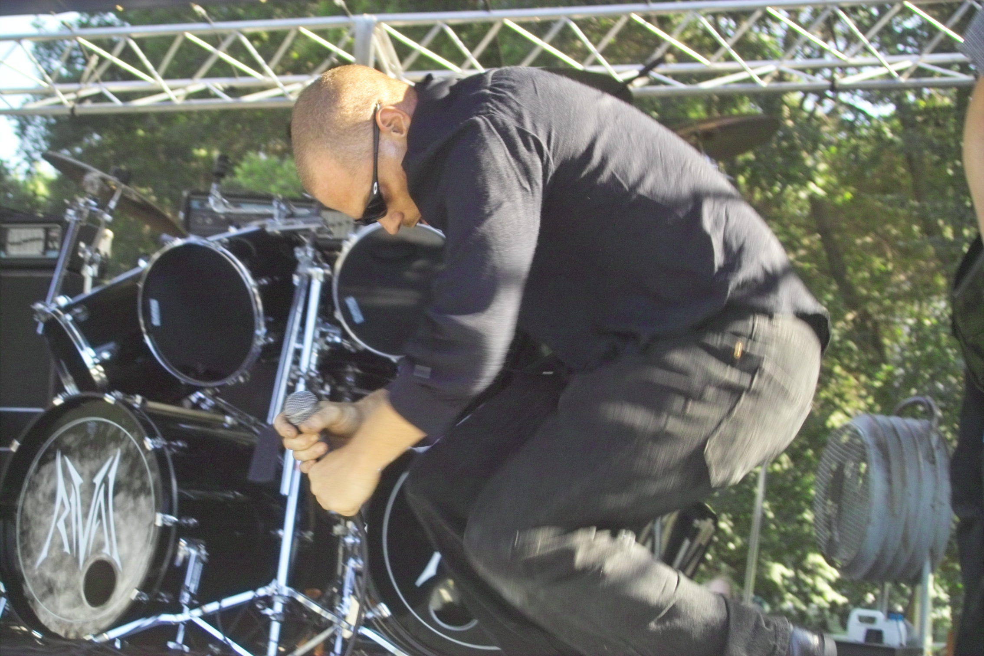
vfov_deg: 17.5
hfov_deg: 26.0
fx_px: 2132
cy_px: 328
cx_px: 492
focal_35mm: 78
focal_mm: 46
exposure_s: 1/60
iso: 200
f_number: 6.7
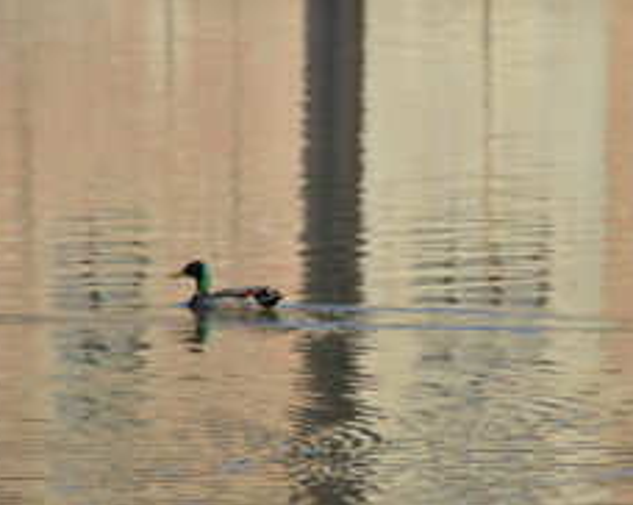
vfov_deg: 3.1
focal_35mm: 494
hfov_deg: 3.9
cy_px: 366
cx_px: 400
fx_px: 9247
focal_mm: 200
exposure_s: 1/320
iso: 100
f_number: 6.3
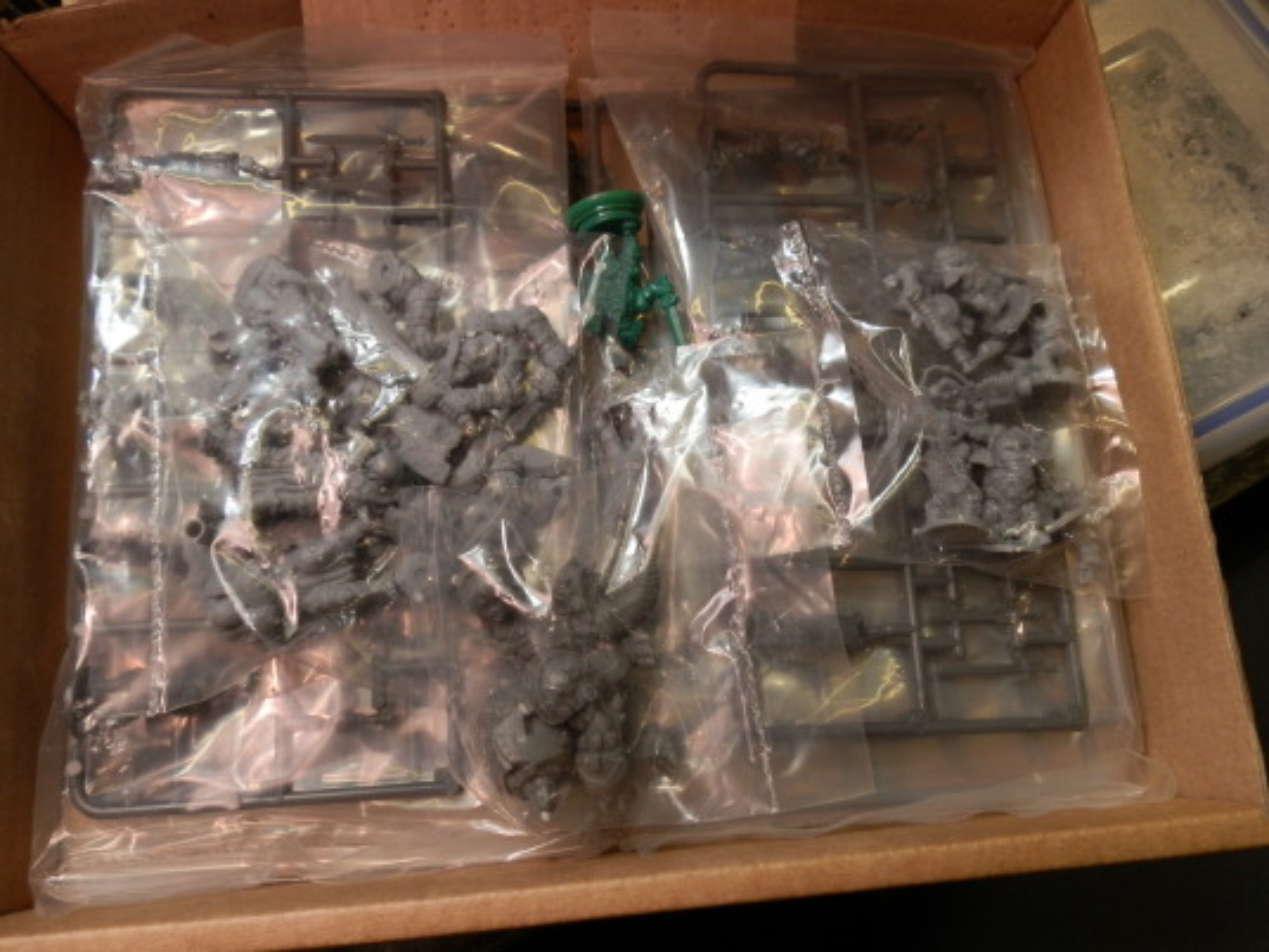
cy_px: 476
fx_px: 1026
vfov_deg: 49.7
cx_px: 634
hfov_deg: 63.4
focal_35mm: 28
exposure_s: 1/30
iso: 80
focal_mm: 5
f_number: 3.1
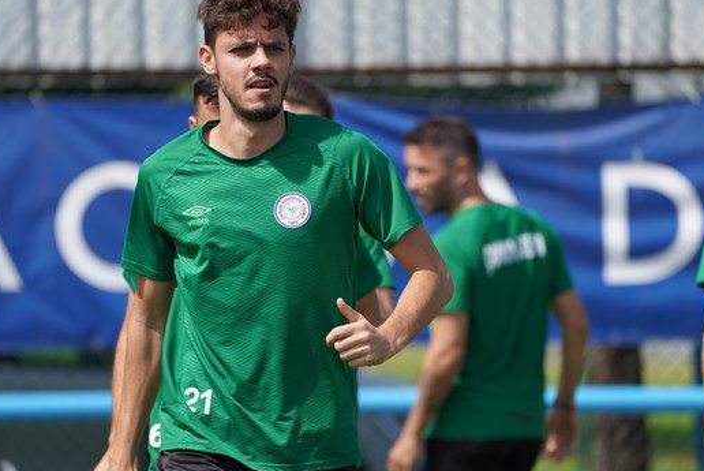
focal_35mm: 519
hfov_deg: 4.0
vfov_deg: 2.7
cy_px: 253
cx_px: 329
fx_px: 10158
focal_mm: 400
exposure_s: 1/500
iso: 125
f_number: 5.6
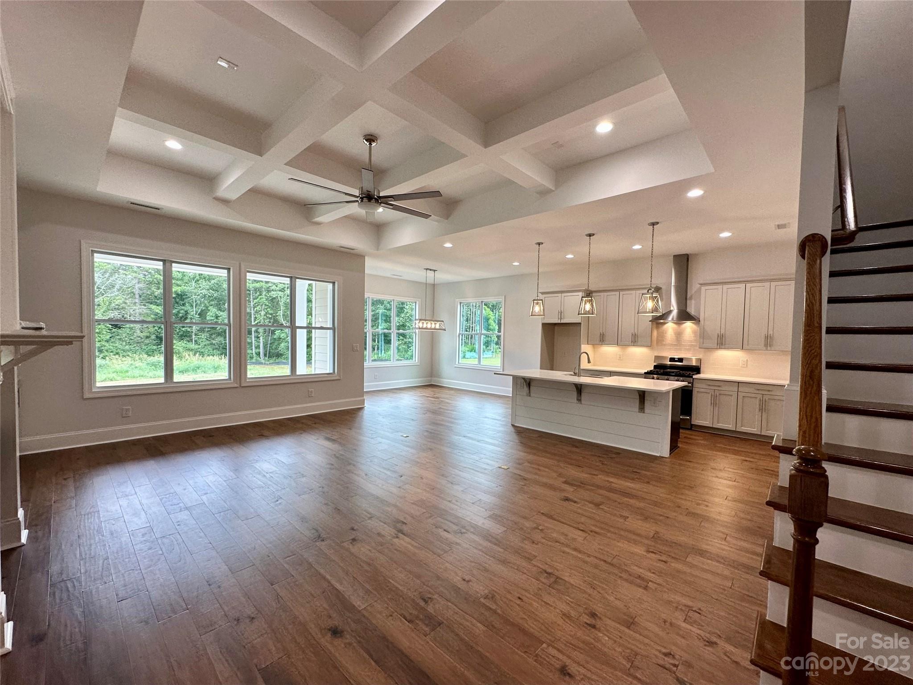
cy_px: 342
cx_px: 456
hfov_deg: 102.1
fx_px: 369
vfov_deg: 85.7
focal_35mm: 14
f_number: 2.2
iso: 125
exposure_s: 1/120
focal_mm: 2.22
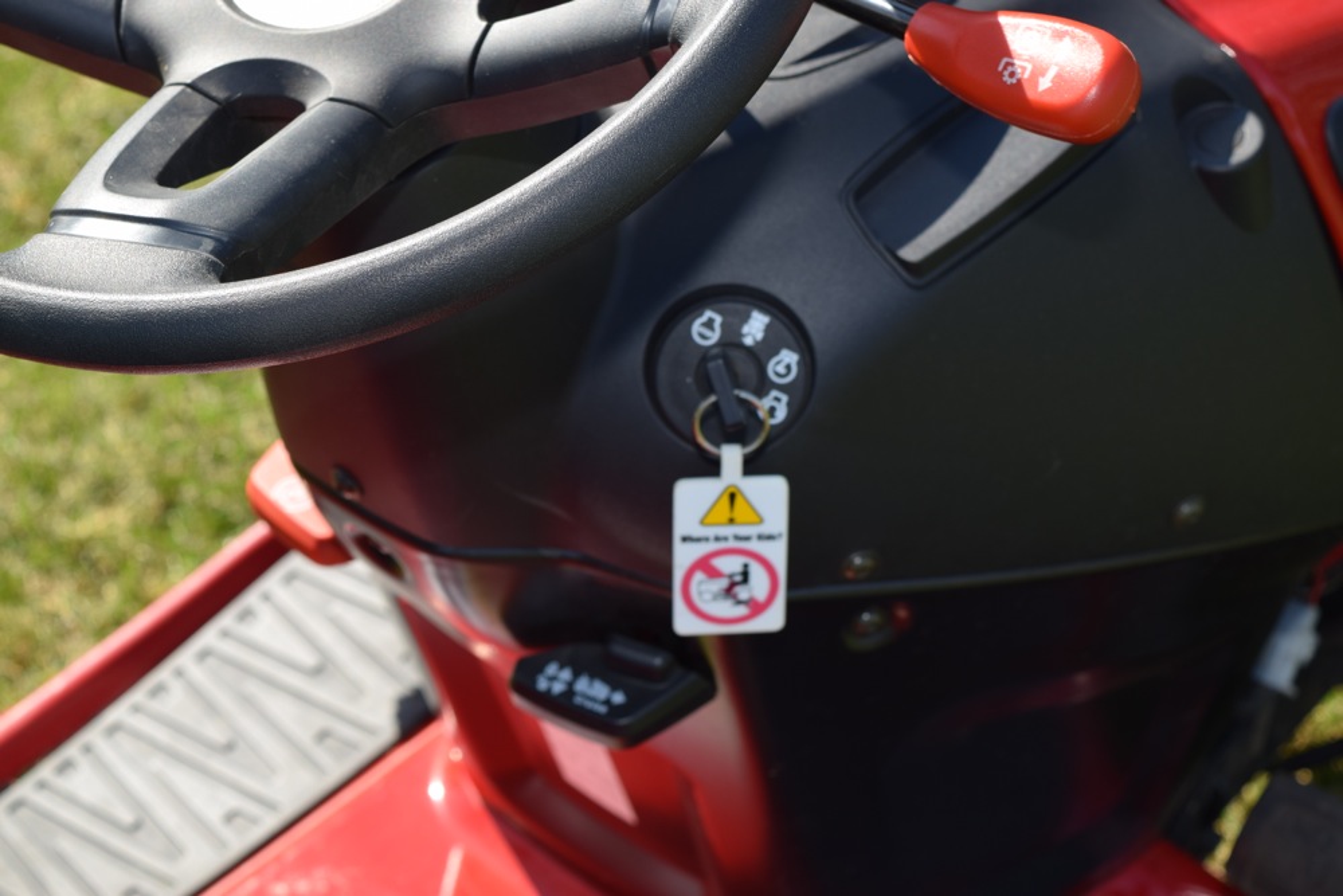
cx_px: 672
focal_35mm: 69
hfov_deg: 29.2
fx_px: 2574
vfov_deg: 19.7
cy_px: 448
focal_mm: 46
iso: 100
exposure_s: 1/160
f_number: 6.3
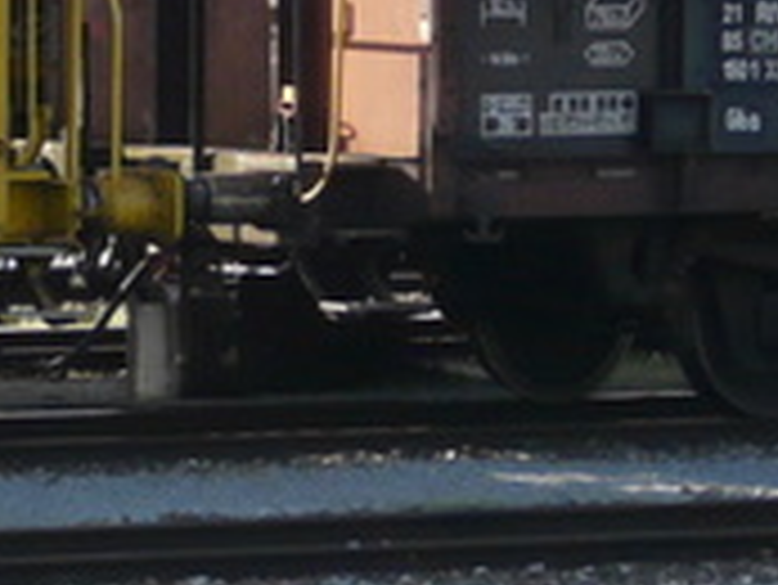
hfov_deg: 3.6
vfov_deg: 2.8
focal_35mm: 532
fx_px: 11965
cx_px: -1354
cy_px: -126
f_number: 4
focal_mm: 15.1
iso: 100
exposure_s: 1/160
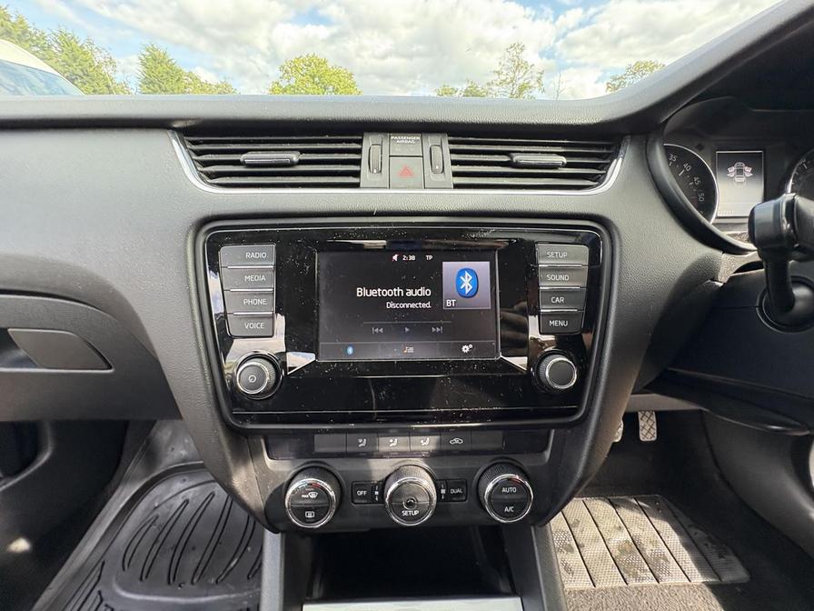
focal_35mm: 14
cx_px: 407
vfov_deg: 85.7
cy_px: 306
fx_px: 329
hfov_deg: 102.1
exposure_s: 1/99
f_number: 2.2
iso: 200
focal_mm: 2.22
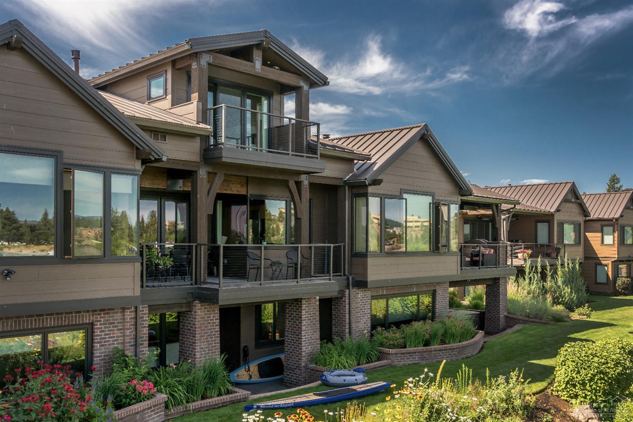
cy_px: 211
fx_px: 554
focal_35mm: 32
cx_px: 316
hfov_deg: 59.5
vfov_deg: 41.7
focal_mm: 21
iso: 200
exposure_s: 1/250
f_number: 8
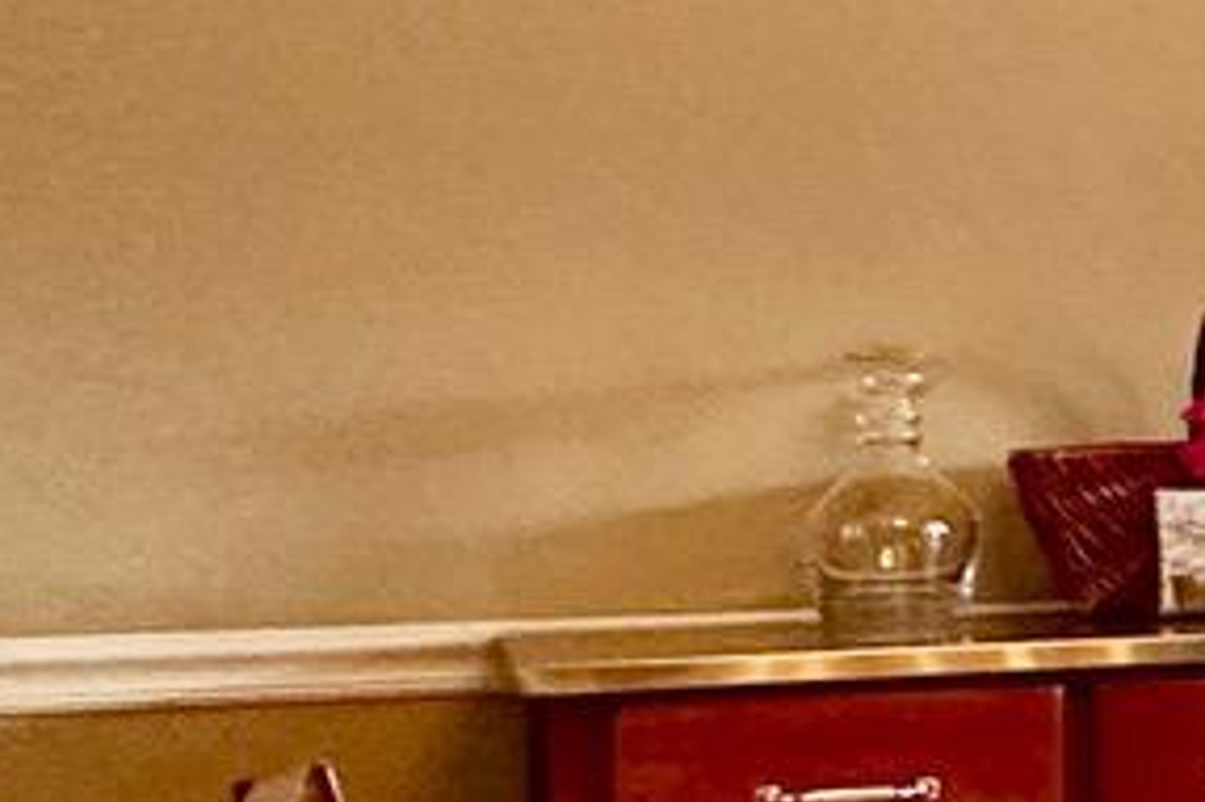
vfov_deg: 13.1
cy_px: 453
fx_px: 3479
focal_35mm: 104
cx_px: 3443
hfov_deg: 11.9
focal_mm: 2.22
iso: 320
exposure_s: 1/60
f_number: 2.2
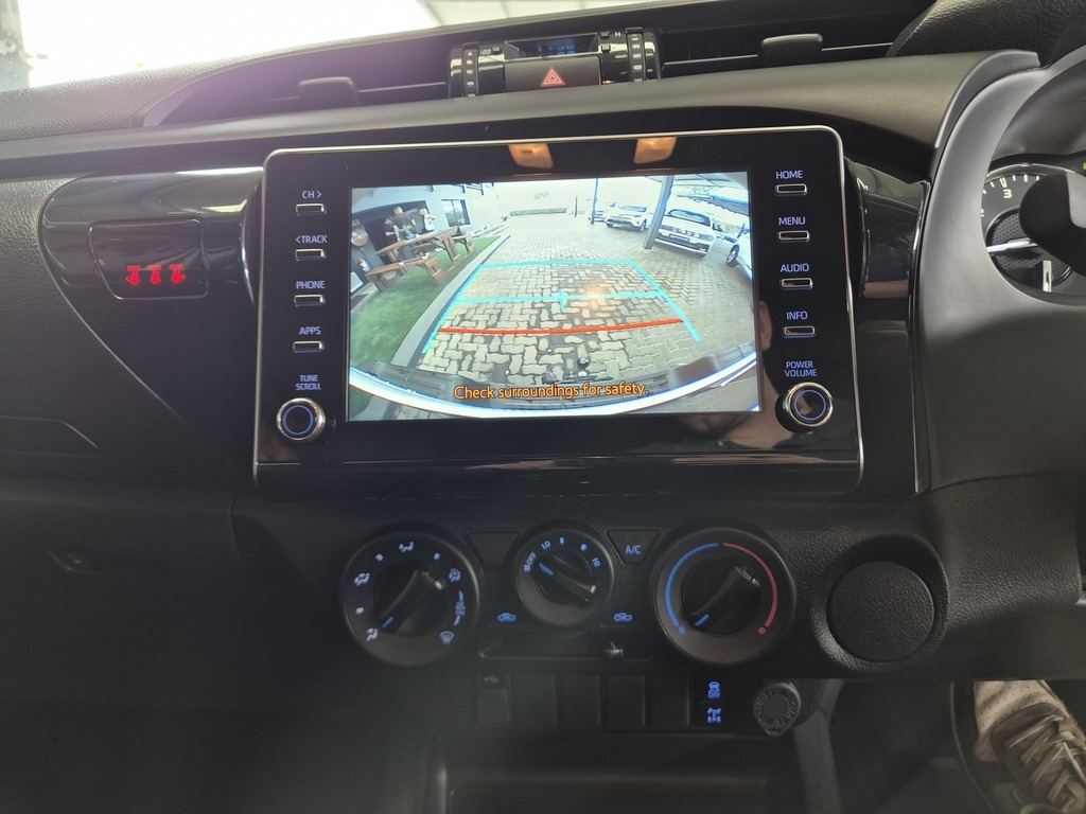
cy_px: 407
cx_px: 543
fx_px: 722
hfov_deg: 73.9
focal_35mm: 23
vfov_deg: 58.9
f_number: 1.8
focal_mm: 5.4
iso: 320
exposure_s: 1/100
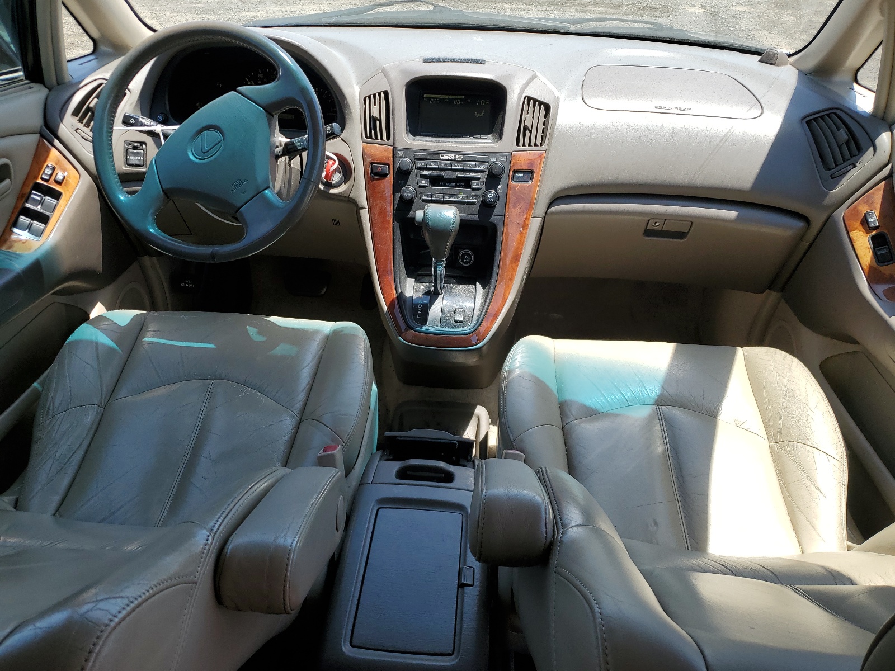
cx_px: 448
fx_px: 672
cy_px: 336
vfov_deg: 53.1
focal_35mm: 26
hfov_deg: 67.3
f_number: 1.5
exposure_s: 1/1000
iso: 50
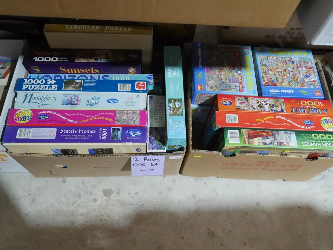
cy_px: 125
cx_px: 166
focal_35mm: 28
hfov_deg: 63.4
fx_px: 269
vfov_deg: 49.8
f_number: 9
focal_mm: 14
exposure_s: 1/50
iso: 3200
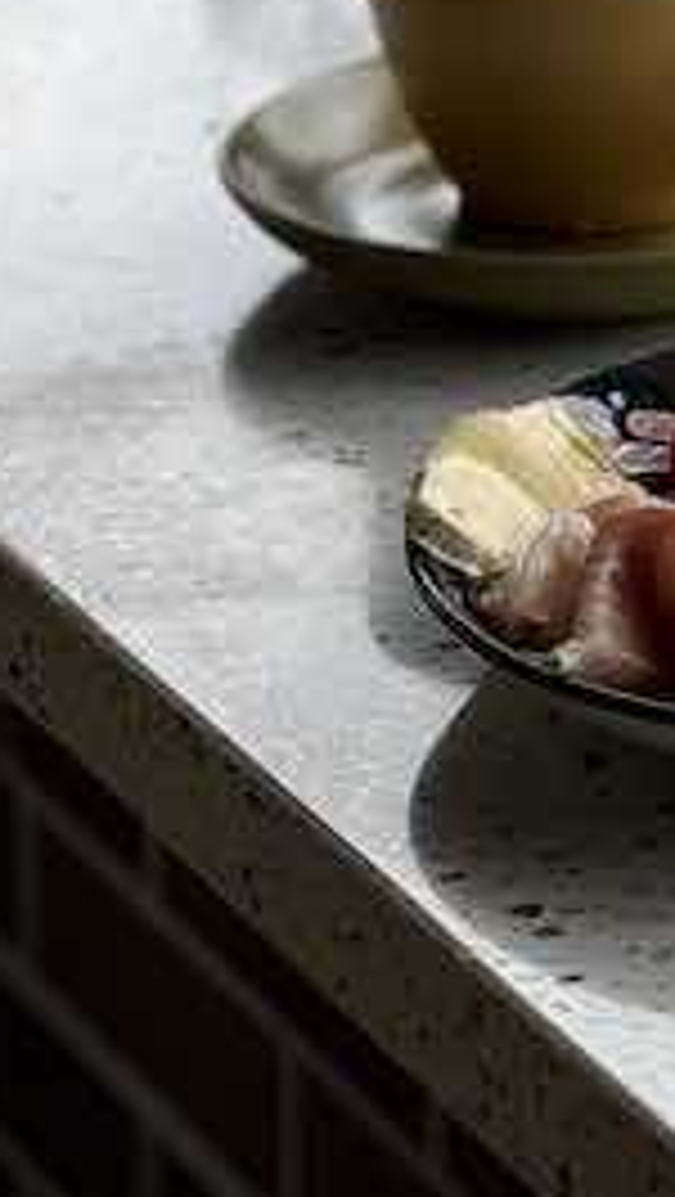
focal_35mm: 212
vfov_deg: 9.6
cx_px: 1364
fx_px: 6733
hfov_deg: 5.6
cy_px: -1022
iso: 50
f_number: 1.78
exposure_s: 1/100
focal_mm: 6.76
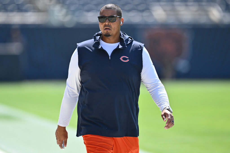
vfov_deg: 3.4
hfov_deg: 5.2
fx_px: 2556
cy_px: 76
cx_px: 115
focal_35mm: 400
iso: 400
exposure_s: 1/4000
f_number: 2.8
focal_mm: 400
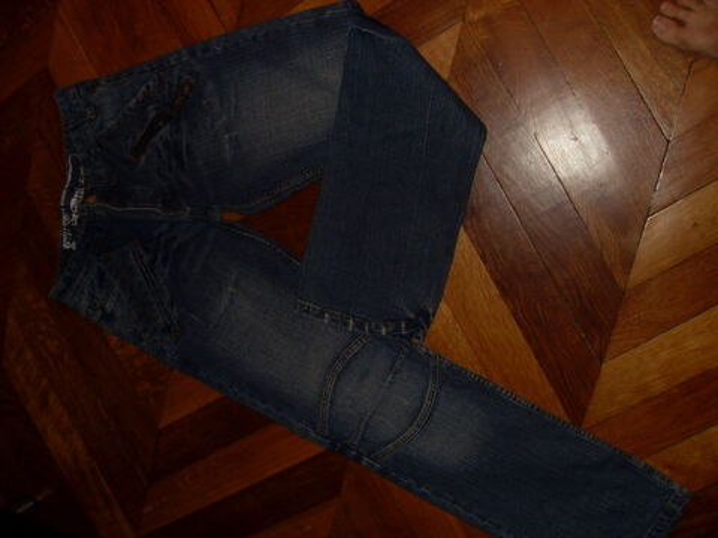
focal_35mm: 35
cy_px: 269
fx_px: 726
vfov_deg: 40.7
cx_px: 359
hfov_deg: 52.6
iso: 100
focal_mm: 6.3
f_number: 2.8
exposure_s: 1/45
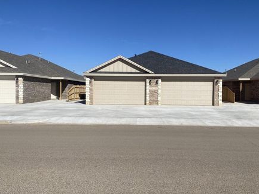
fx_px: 225
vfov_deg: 46.8
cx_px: 139
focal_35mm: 30
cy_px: 98
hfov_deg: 59.9
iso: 32
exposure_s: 1/6061
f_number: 1.8
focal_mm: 4.25
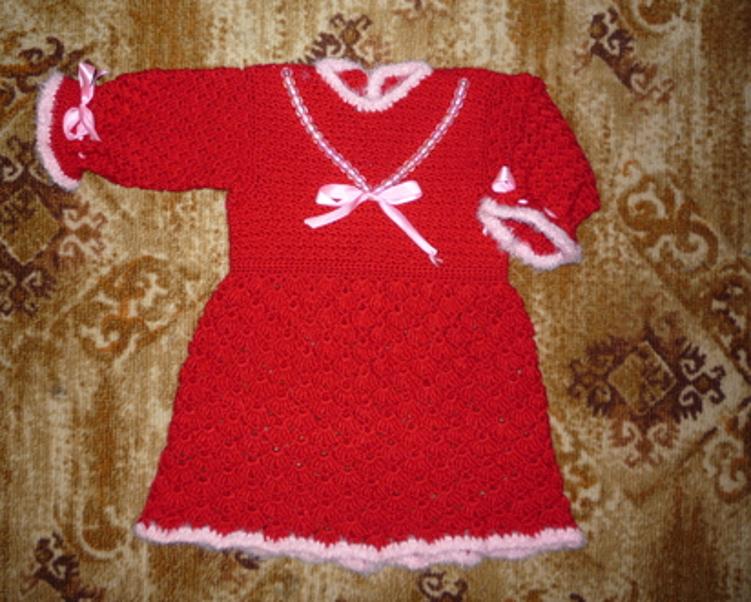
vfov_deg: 45.8
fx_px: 712
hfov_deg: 55.6
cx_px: 354
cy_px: 299
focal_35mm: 32
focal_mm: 5.2
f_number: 3.3
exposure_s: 1/30
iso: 100
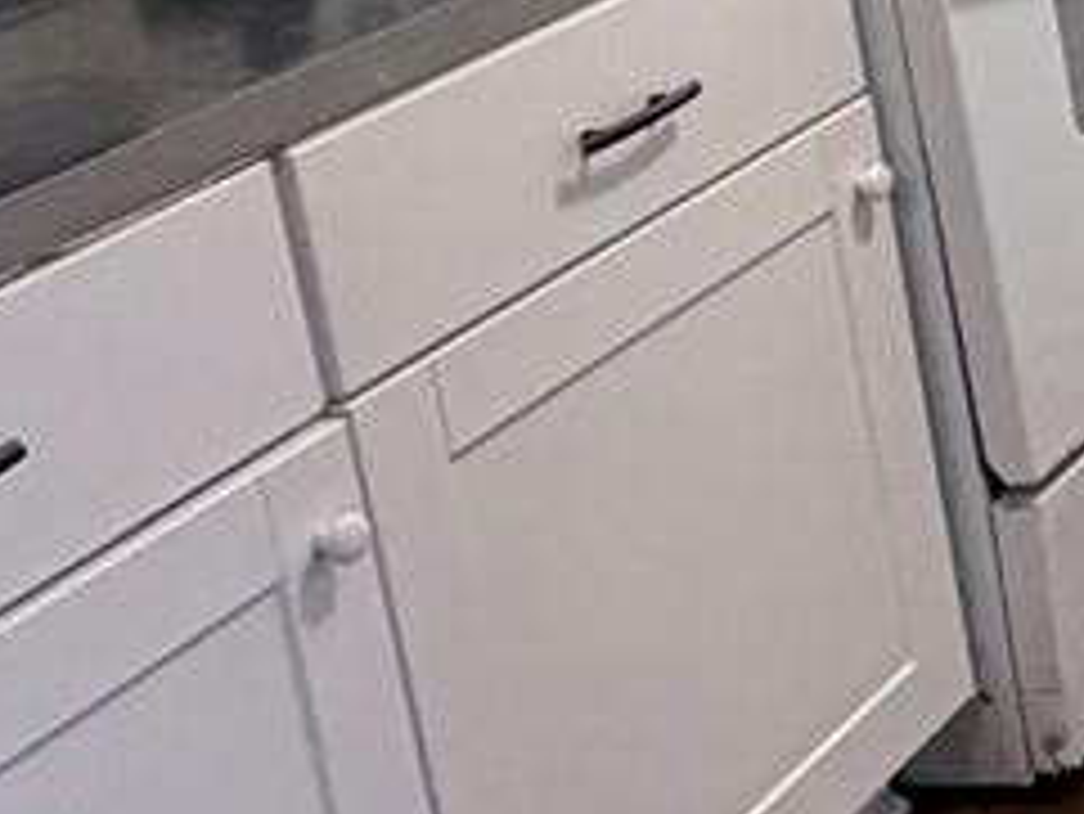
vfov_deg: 15.2
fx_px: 2914
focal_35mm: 93
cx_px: 2393
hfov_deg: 15.2
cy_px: -220
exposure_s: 1/60
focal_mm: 2.22
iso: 320
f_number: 2.2
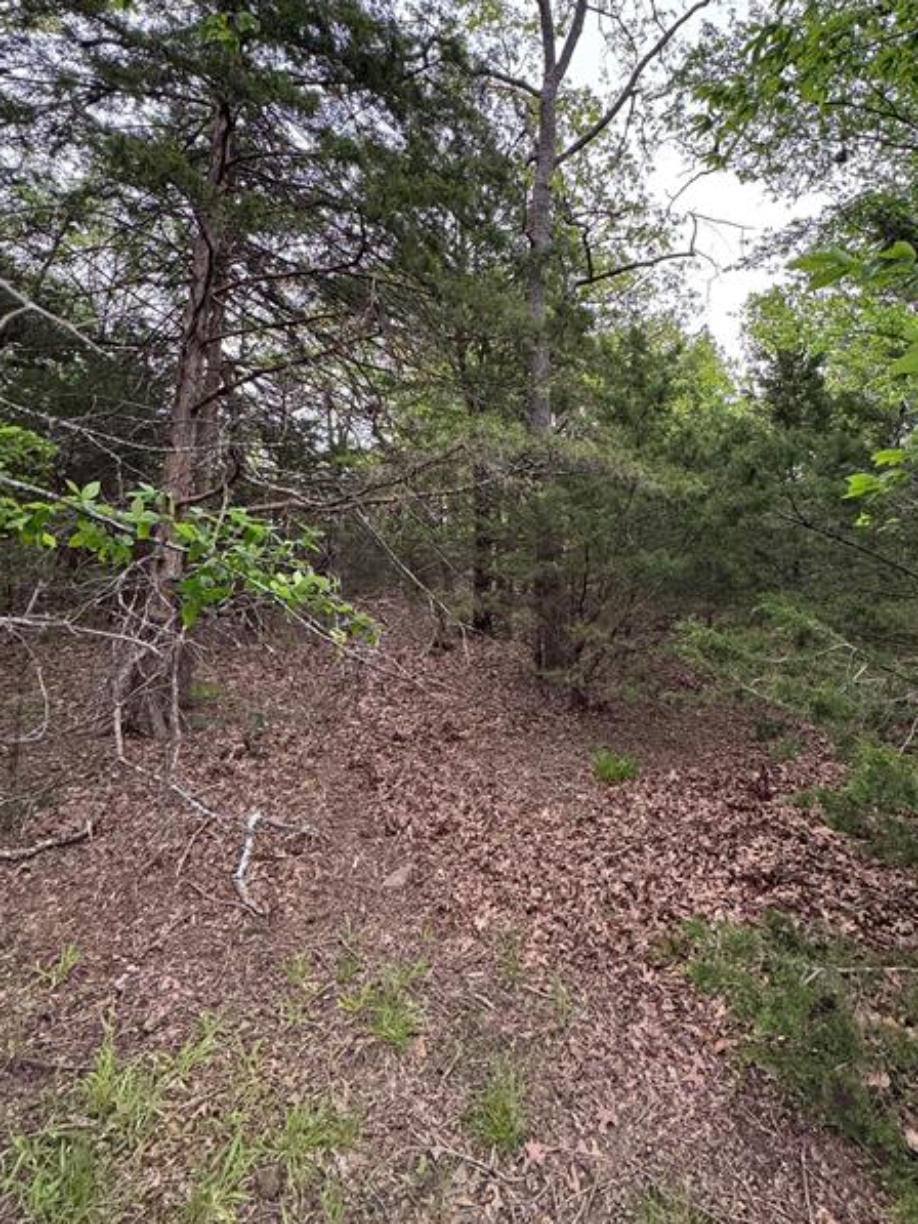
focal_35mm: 18
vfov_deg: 86.5
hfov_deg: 71.3
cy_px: 482
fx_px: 636
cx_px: 516
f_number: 2.2
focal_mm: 2.22
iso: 50
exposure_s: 1/99
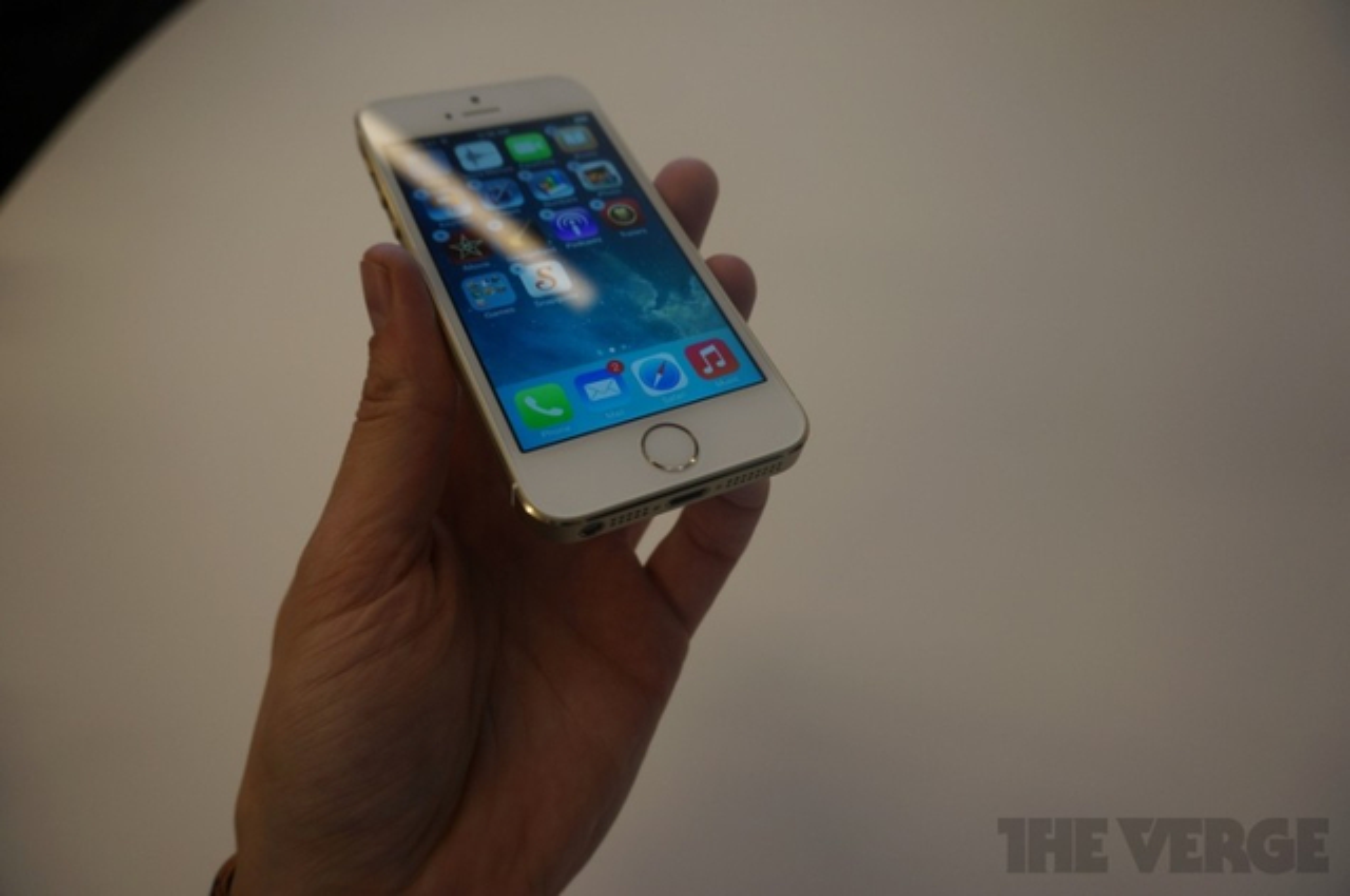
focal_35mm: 24
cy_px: 448
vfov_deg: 53.0
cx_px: 675
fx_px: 899
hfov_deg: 73.8
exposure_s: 1/60
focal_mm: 16
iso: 100
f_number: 4
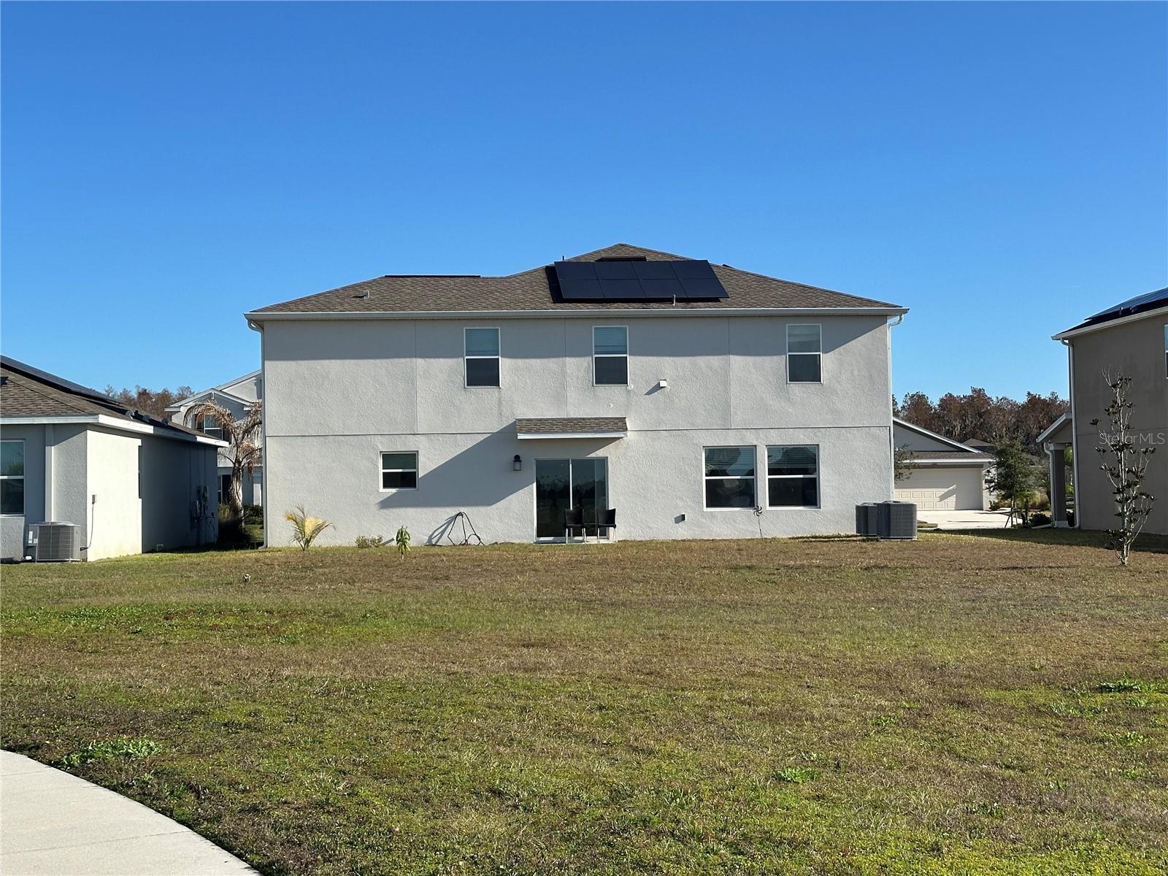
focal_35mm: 48
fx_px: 1620
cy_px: 438
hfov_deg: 39.7
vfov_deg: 30.3
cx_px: 584
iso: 64
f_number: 1.78
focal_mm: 6.86
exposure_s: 1/4566
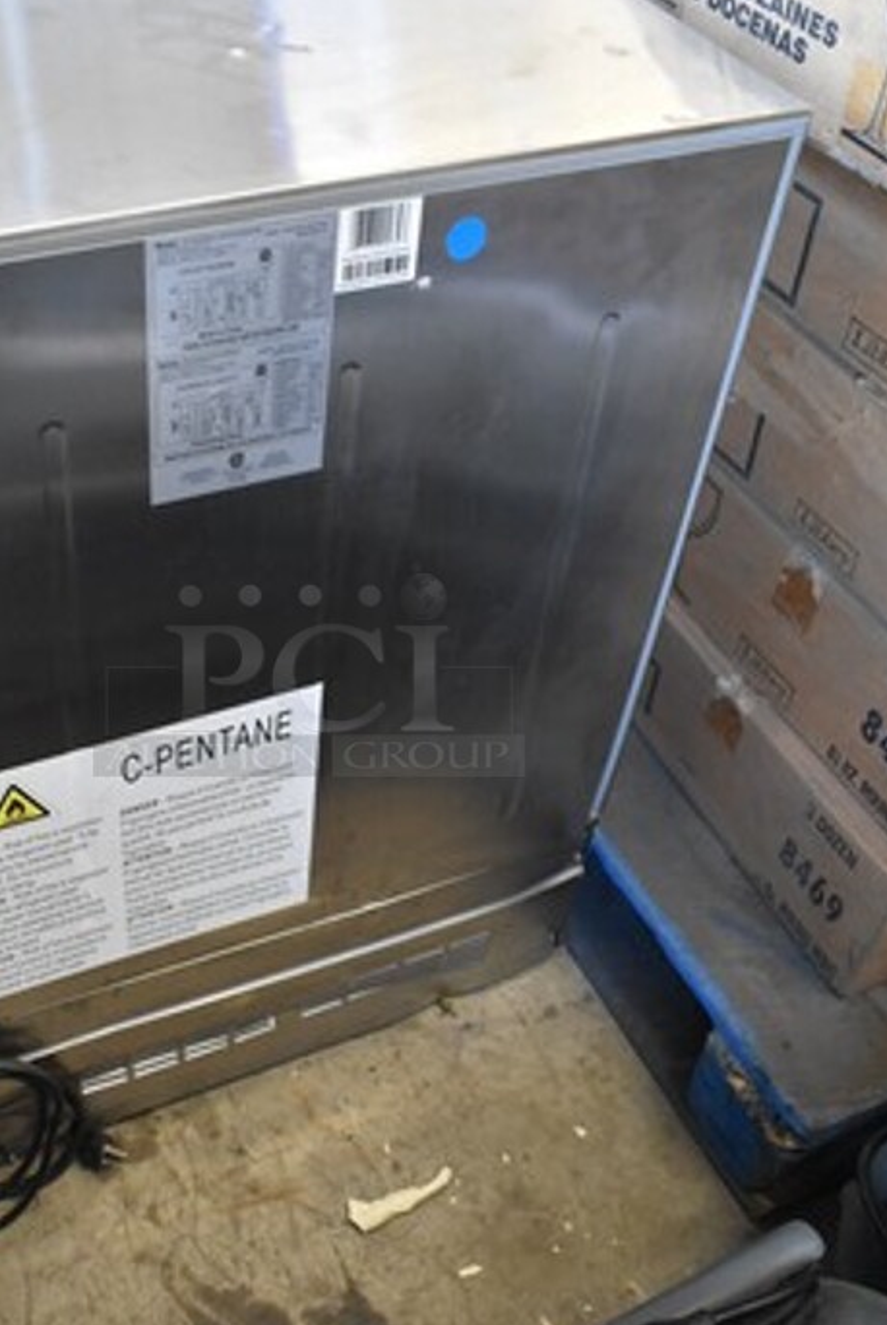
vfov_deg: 48.4
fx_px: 1474
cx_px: 310
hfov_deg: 33.3
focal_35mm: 40
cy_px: 674
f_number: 3.5
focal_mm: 20
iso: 2500
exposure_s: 1/125
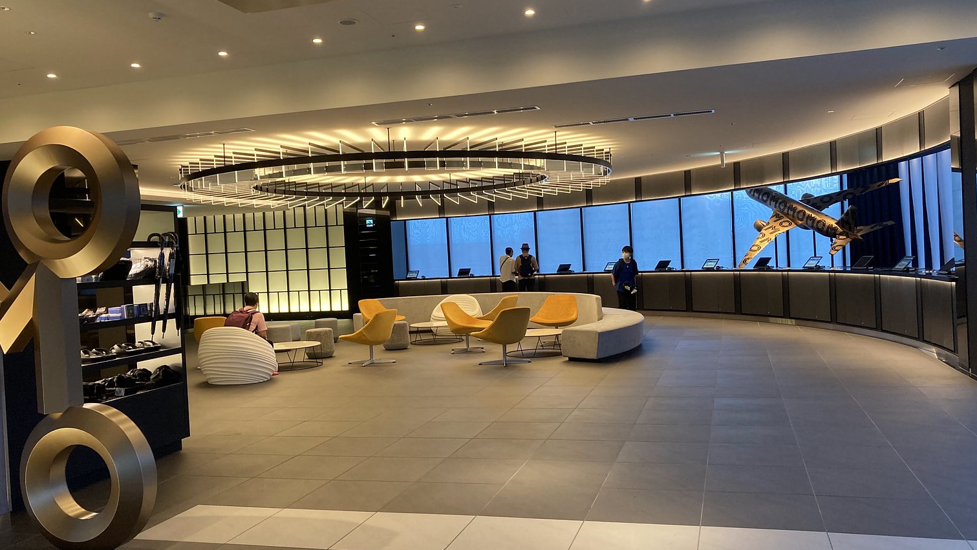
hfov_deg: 62.6
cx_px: 482
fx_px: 803
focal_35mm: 31
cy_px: 273
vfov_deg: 37.8
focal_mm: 3.99
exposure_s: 1/60
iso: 125
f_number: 1.8
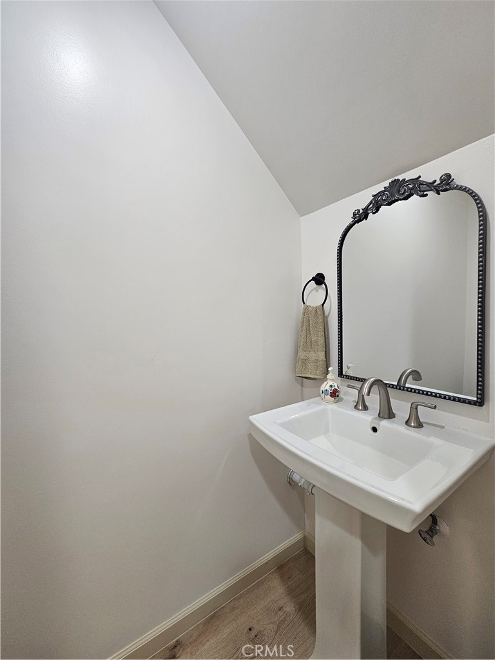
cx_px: 248
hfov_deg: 89.9
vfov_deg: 106.2
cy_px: 330
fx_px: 248
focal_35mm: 13
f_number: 2.2
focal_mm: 2.2
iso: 64
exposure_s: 1/60
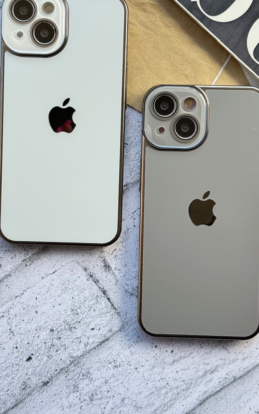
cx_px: 130
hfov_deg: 21.0
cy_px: 183
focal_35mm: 62
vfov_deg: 32.9
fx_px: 700
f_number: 1.78
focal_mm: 6.76
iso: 64
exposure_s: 1/633
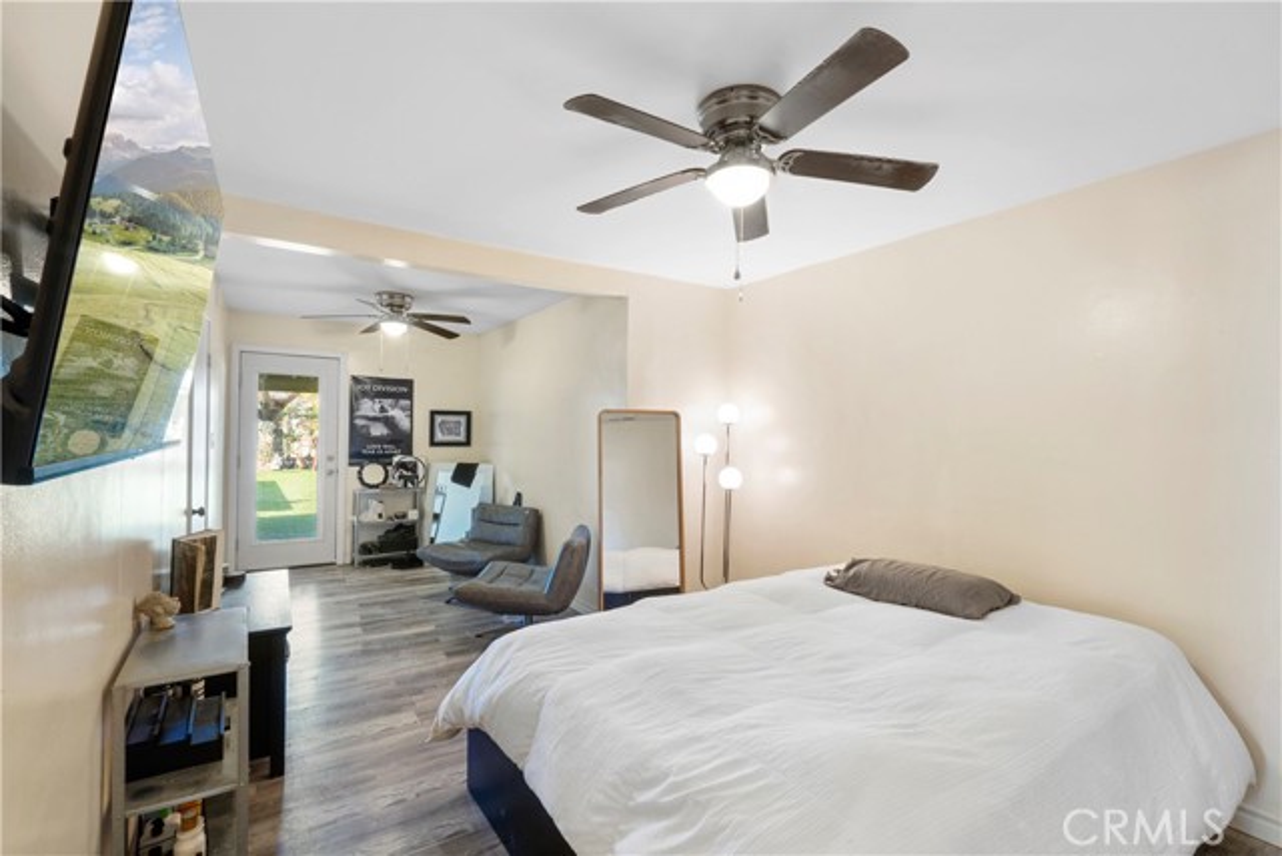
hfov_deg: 96.7
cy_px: 428
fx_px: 570
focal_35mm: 16
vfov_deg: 73.8
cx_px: 641
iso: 64
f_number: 22
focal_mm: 16
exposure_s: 25
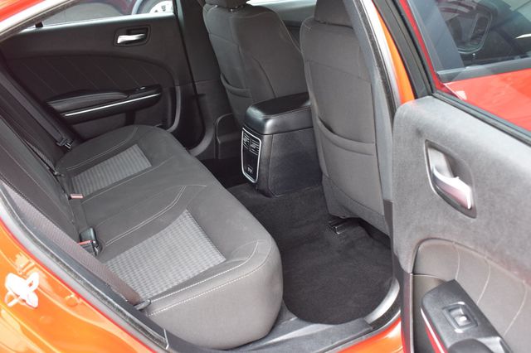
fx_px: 531
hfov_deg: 53.2
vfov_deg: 36.8
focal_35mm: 36
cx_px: 266
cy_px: 176
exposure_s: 1/15
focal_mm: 24
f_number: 6.3
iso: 450
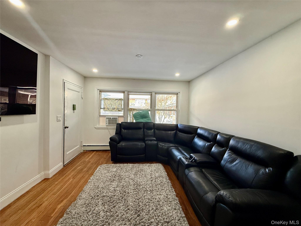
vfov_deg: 85.7
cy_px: 113
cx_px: 150
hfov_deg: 102.1
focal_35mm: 14
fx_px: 122
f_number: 2.2
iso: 125
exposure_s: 1/99
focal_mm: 2.22
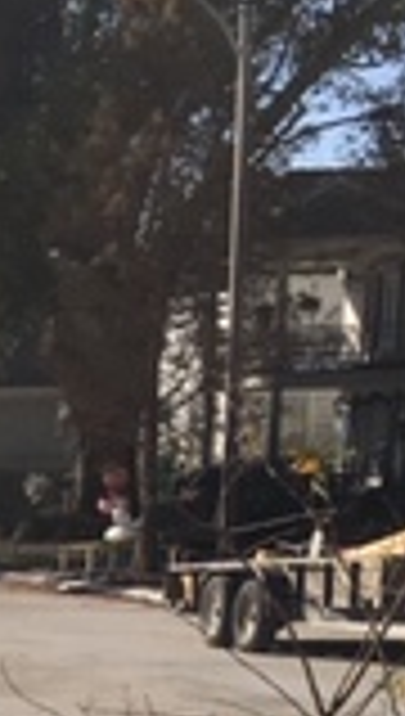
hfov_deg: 8.4
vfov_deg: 16.1
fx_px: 2413
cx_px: -734
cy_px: 905
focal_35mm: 127
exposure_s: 1/1399
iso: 25
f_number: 2.2
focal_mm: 4.15
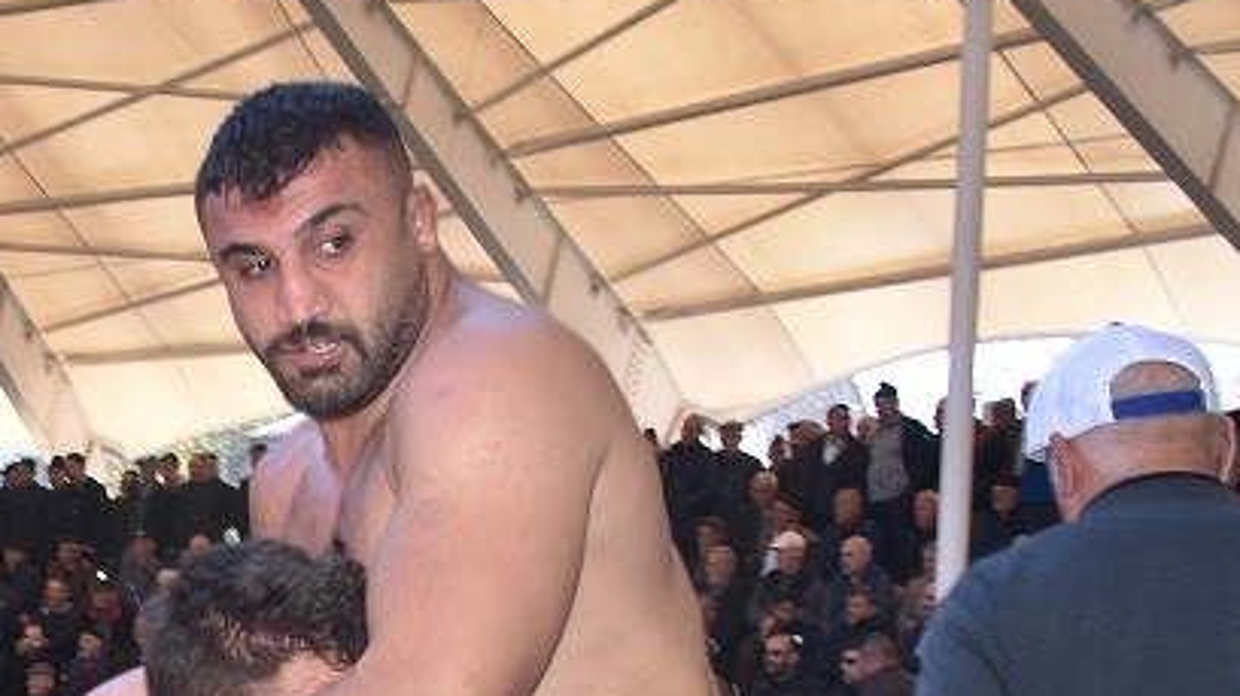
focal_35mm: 78
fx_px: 2563
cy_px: 997
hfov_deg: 25.6
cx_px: -43
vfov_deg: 14.6
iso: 160
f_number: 3.5
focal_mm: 18
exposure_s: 1/250
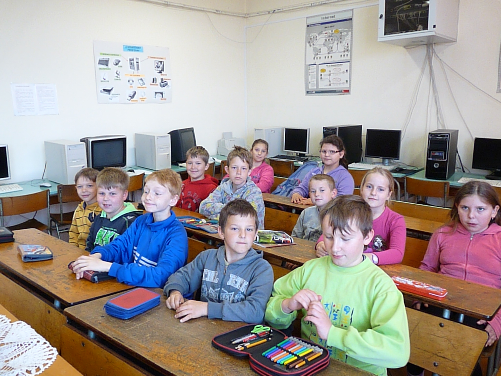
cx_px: 250
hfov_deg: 65.3
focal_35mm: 27
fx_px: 391
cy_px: 188
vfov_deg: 51.4
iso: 800
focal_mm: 4.8
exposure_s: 1/100
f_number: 2.8
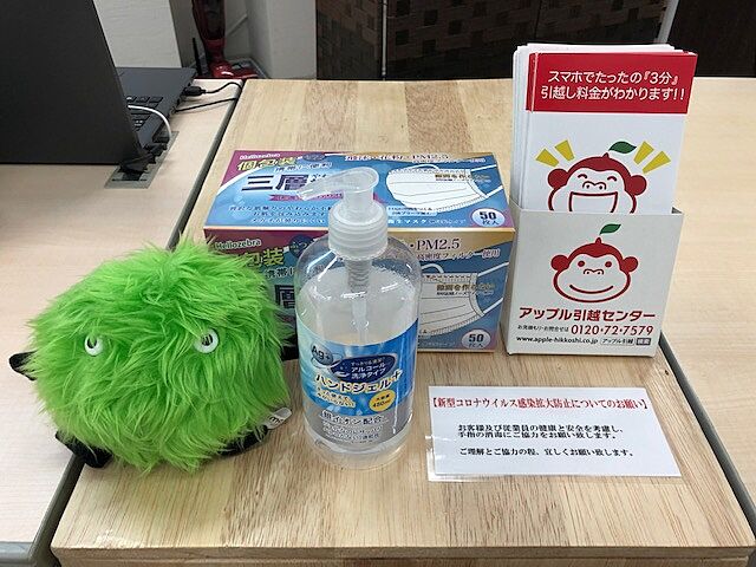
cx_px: 378
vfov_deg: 49.7
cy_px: 284
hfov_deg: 63.4
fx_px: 612
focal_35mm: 28
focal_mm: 3.99
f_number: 1.8
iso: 25
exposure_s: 1/33
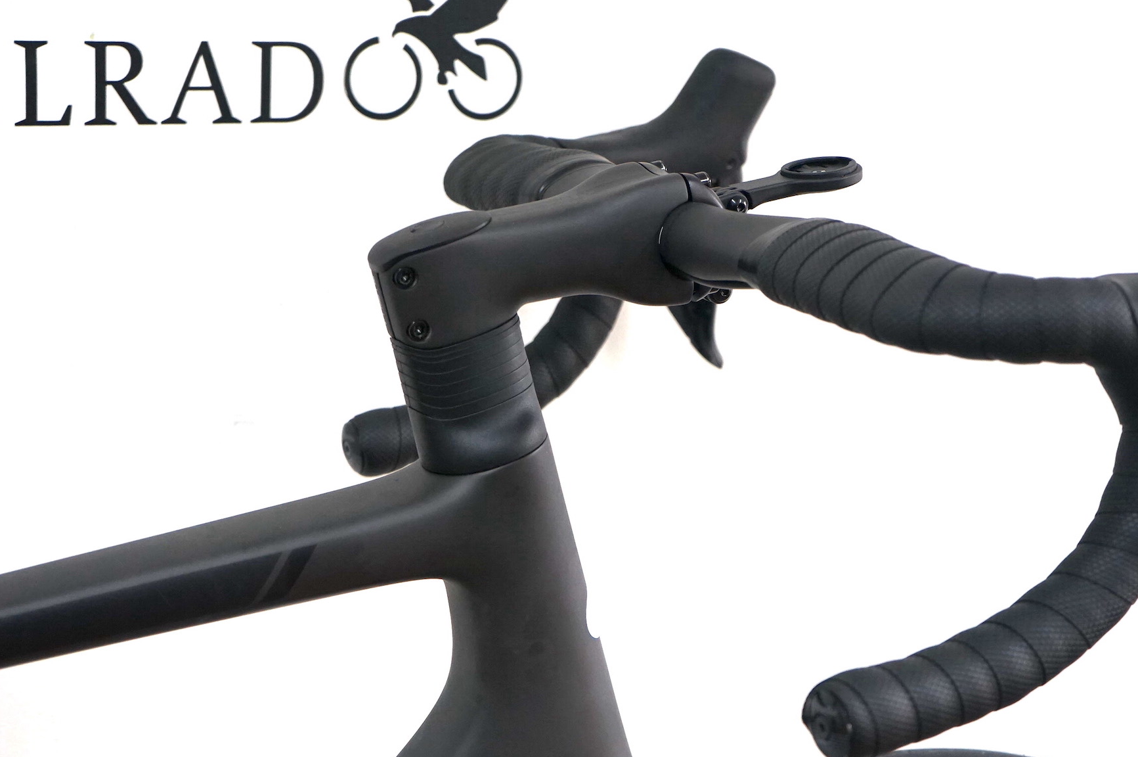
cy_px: 454
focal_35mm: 73
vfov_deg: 18.6
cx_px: 632
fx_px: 2305
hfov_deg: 27.7
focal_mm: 55
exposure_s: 1/160
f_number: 5
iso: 1250
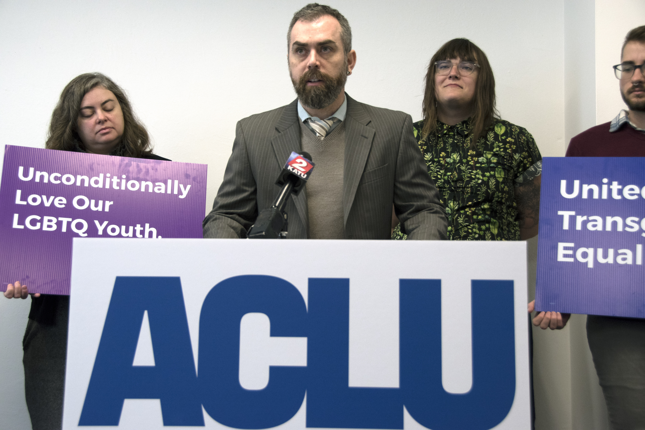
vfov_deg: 25.8
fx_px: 941
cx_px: 322
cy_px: 215
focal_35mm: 52
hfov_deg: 37.9
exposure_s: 1/125
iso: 1000
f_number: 5
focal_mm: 35
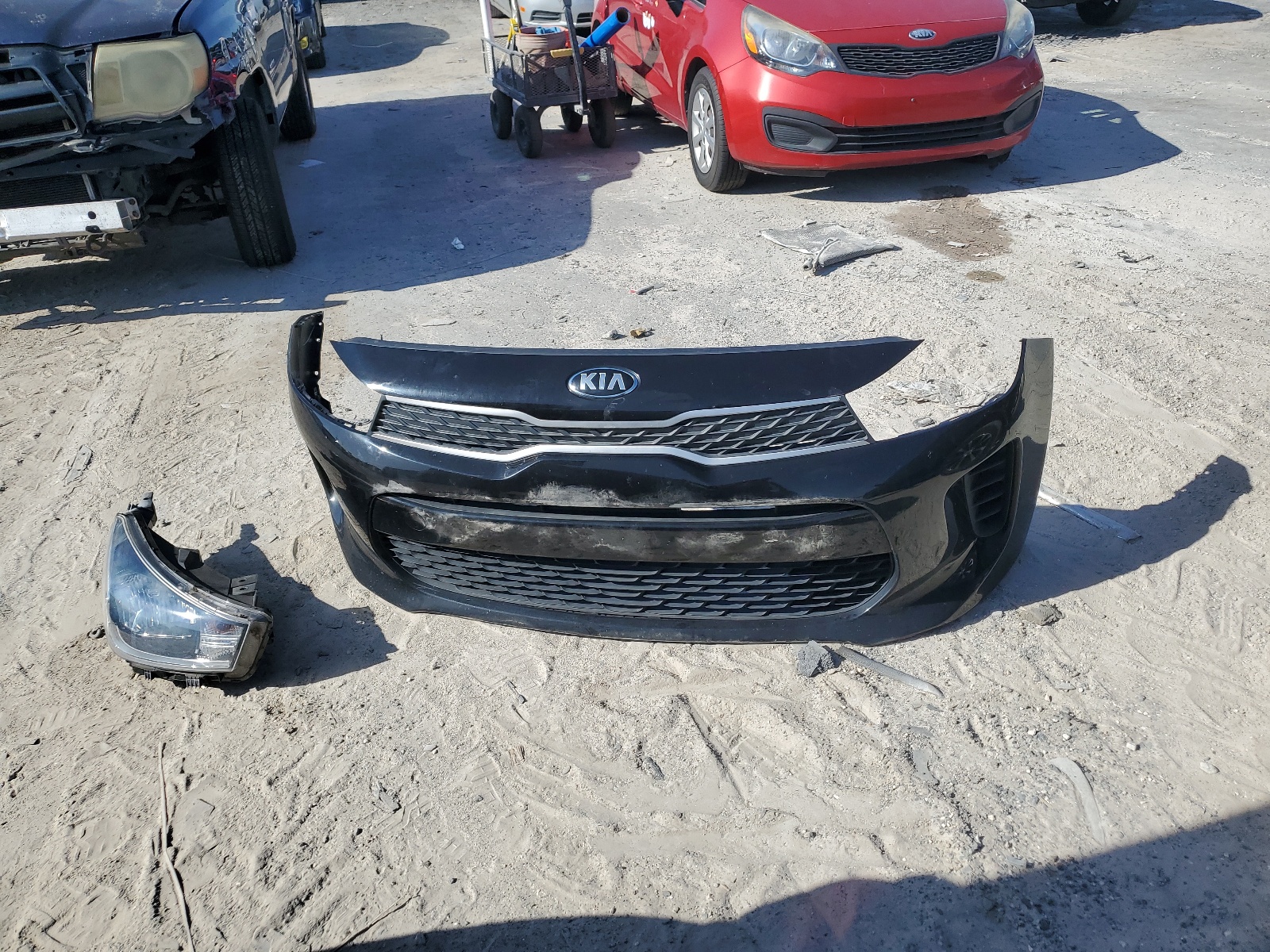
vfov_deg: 53.1
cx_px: 635
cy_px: 476
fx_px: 954
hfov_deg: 67.3
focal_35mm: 26
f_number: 1.5
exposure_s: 1/3333
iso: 50
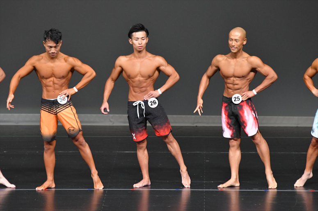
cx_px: 159
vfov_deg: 4.4
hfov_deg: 6.5
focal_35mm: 315
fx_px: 2781
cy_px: 106
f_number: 5.6
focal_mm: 210
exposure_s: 1/400
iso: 4000
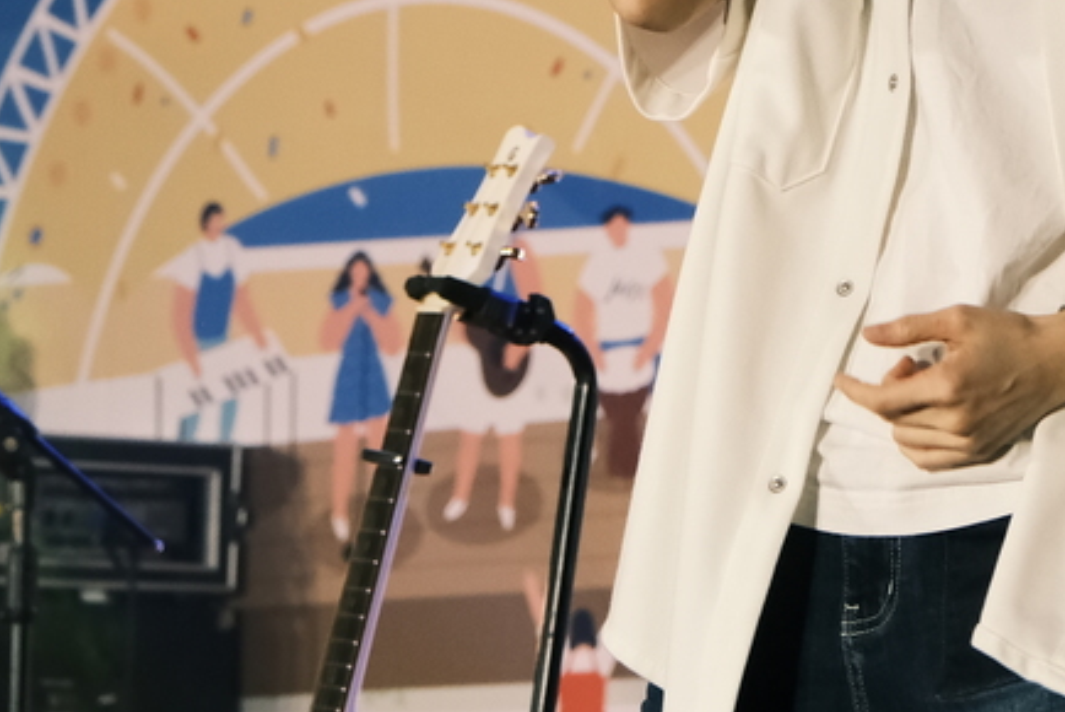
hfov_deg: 9.7
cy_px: -233
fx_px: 6216
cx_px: 1055
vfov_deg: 6.5
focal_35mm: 210
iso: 2000
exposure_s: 1/160
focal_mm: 50.5
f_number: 4
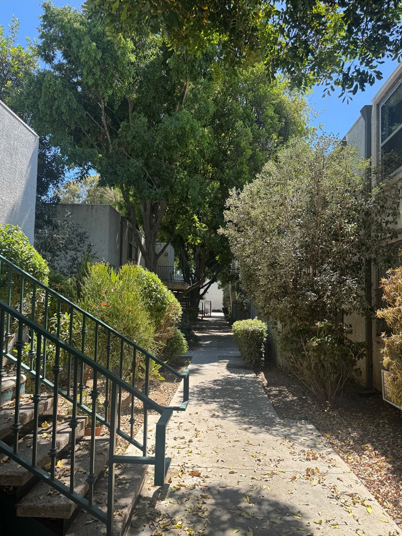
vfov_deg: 69.4
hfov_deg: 54.9
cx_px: 199
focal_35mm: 25
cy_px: 278
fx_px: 387
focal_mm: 6.76
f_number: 1.78
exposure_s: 1/1094
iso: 80
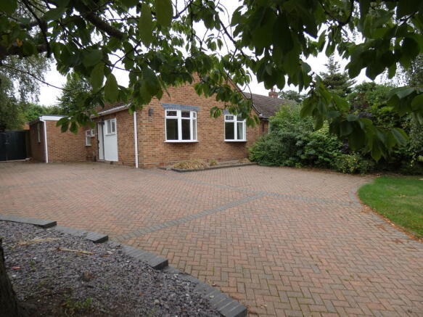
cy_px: 158
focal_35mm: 20
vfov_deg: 66.0
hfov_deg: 81.8
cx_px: 212
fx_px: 244
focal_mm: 3.6
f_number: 2.8
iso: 80
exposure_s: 1/320
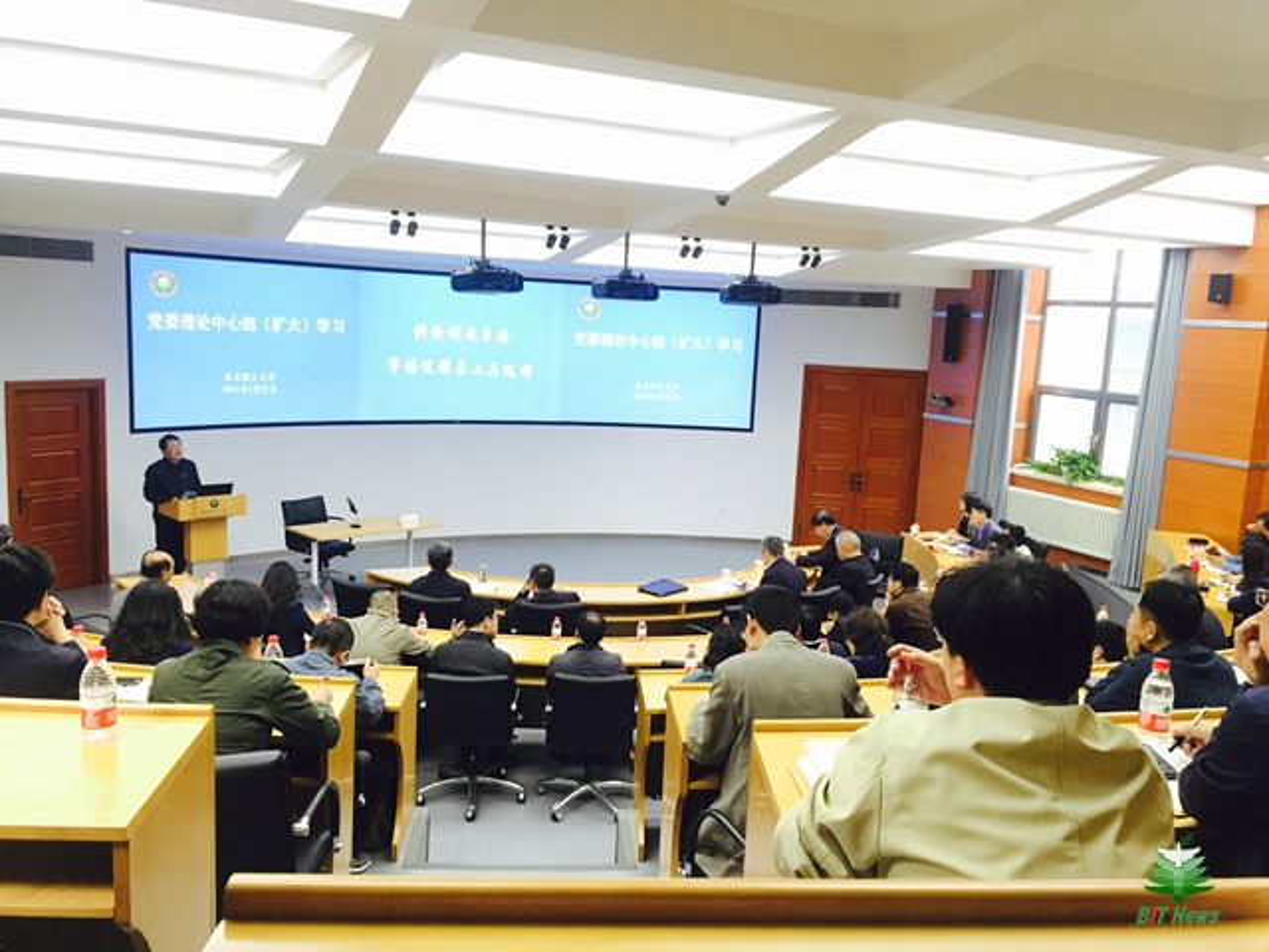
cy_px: 476
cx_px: 634
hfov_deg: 61.7
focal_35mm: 29
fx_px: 1063
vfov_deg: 48.2
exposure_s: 1/33
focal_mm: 4.15
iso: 160
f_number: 2.2
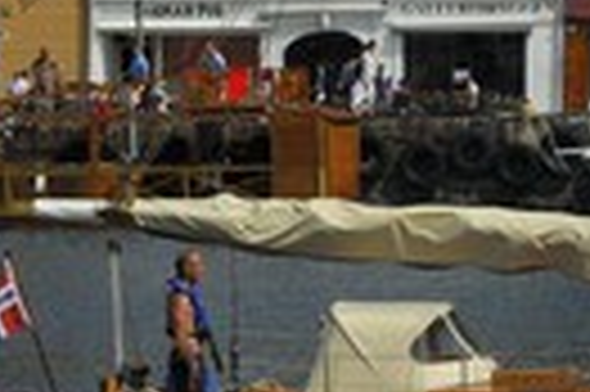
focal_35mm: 472
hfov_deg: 4.4
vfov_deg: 2.9
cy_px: 108
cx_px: 826
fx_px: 7726
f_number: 8.5
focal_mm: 98
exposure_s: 1/400
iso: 100
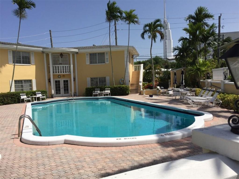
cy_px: 90
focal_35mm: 29
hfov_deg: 61.7
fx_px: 200
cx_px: 120
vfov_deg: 48.2
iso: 32
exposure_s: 1/3597
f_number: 2.2
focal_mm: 4.15
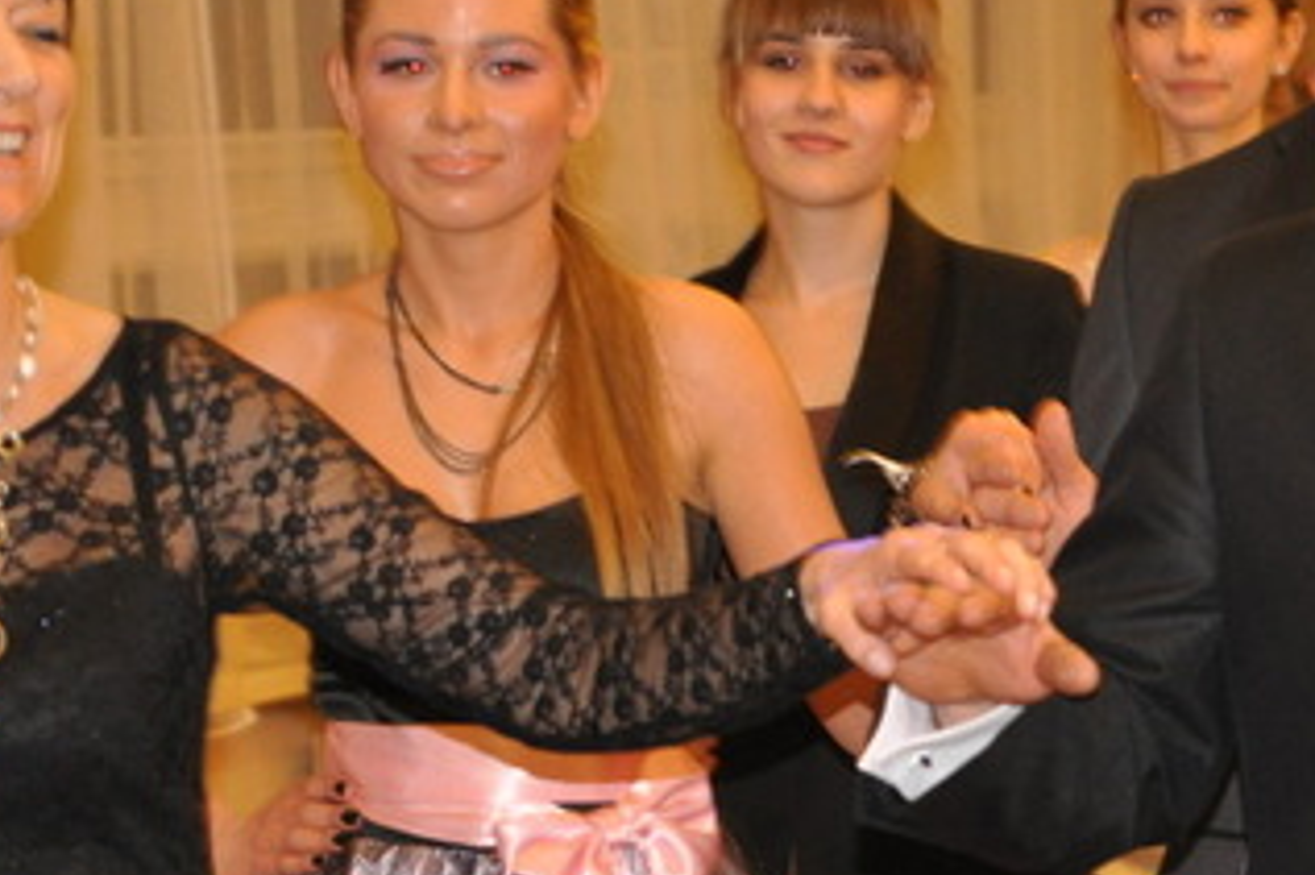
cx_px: 1079
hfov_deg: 9.9
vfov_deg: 6.6
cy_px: 454
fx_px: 7593
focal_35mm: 208
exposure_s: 1/60
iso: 800
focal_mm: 62
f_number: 4
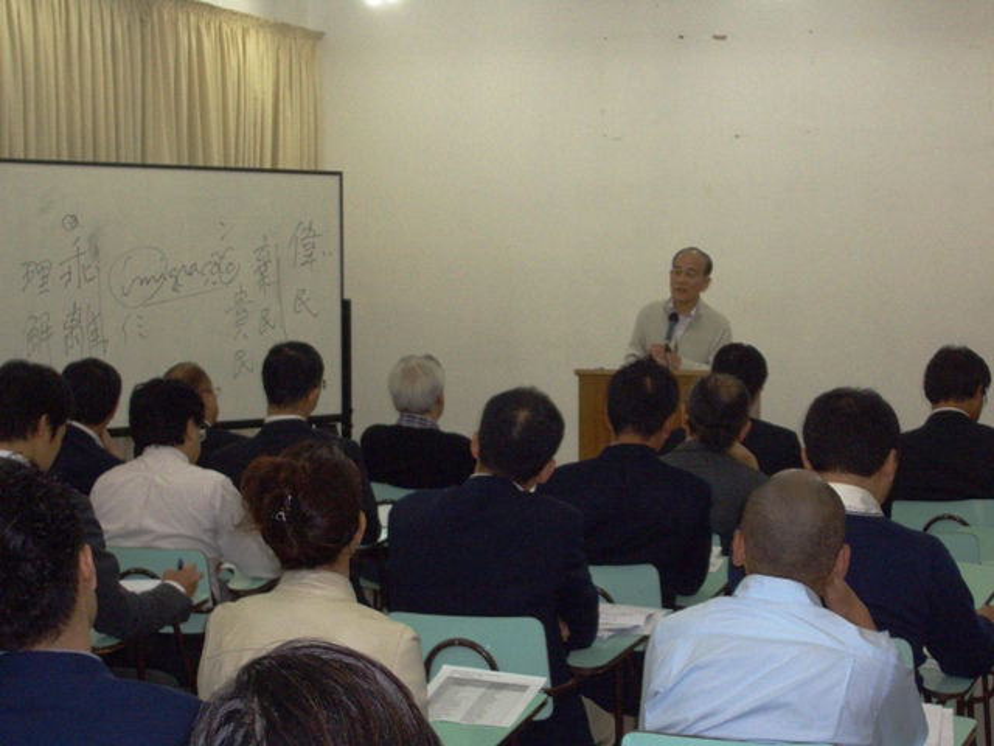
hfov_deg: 26.3
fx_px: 2125
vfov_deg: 19.9
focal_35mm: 74
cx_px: 497
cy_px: 373
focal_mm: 12.2
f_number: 3.9
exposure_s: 1/60
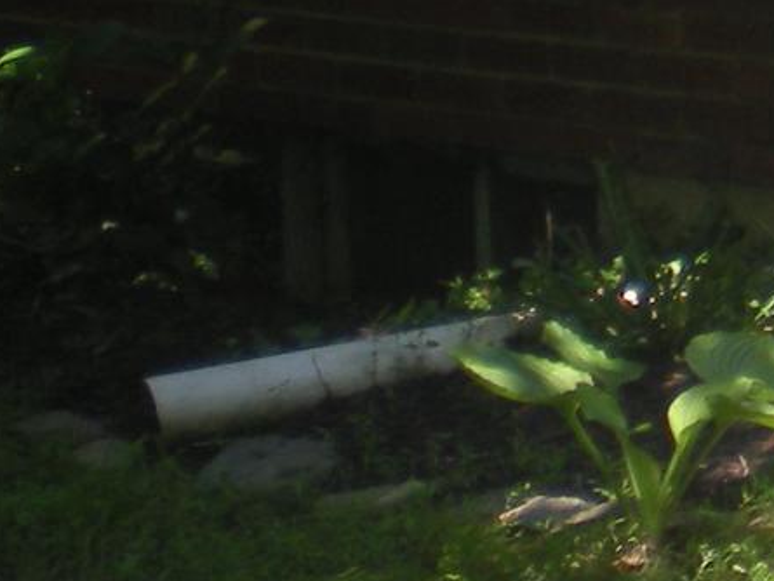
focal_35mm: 175
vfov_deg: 8.1
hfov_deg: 10.4
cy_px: -560
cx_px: 1576
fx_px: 3914
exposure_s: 1/202
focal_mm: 6.3
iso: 64
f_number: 3.1
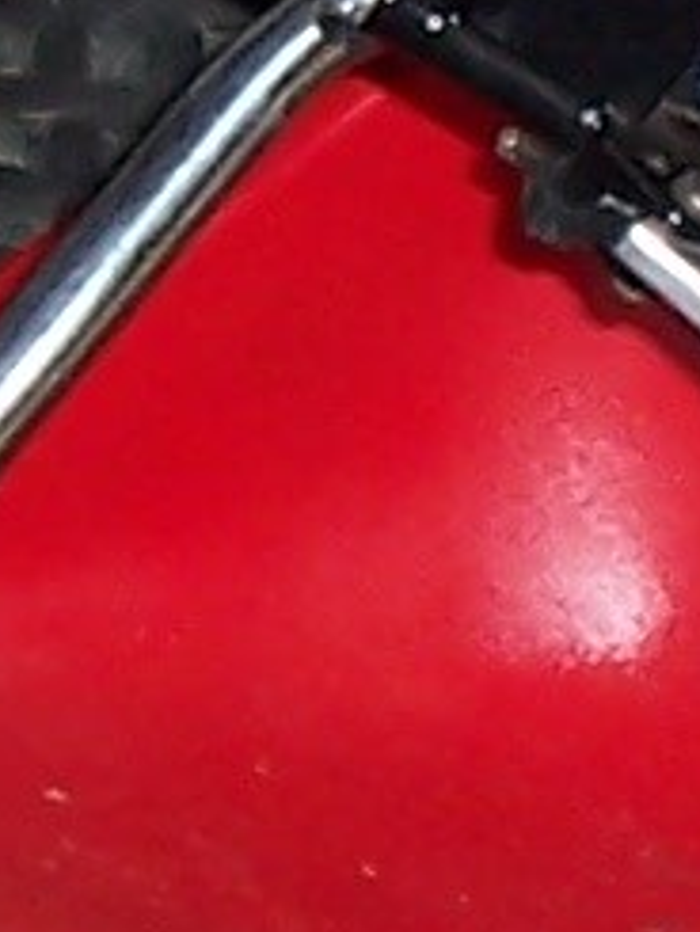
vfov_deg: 6.2
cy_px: 95
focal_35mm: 320
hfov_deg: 4.6
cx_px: 597
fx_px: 8620
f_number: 2.7
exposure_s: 1/60
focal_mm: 5.6
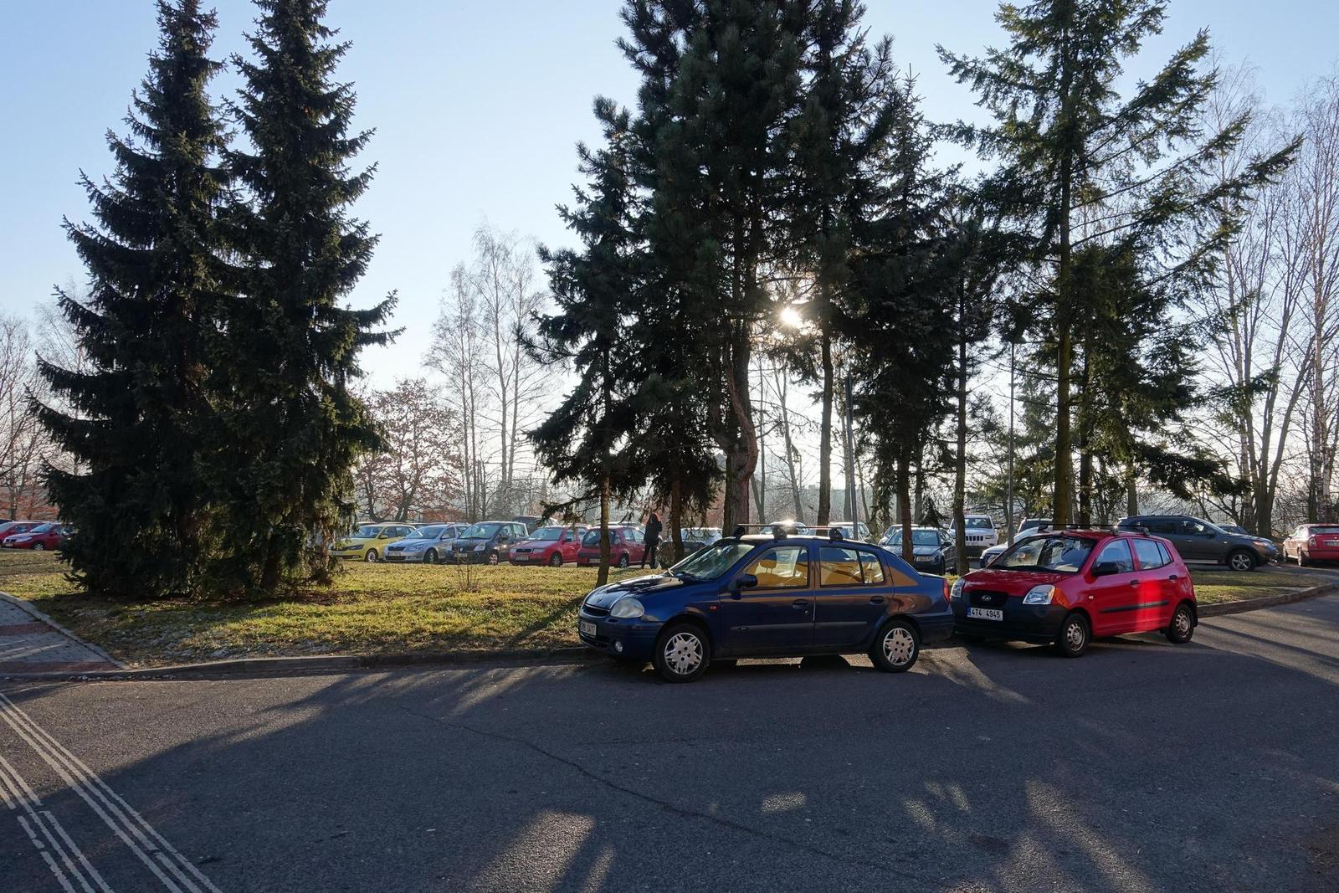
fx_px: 893
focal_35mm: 24
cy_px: 446
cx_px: 670
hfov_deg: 73.7
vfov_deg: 53.1
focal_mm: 8.8
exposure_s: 1/200
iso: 125
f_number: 5.6
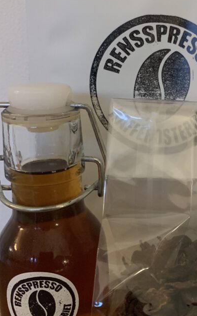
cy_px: 146
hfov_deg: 27.4
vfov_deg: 44.3
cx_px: 182
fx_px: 386
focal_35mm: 45
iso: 400
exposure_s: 1/25
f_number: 1.8
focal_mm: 4.25
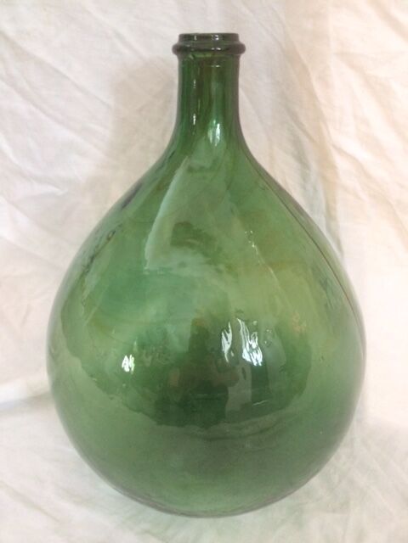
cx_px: 204
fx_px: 456
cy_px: 272
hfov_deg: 48.2
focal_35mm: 29
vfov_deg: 61.7
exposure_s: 1/17
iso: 320
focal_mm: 4.15
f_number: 2.2
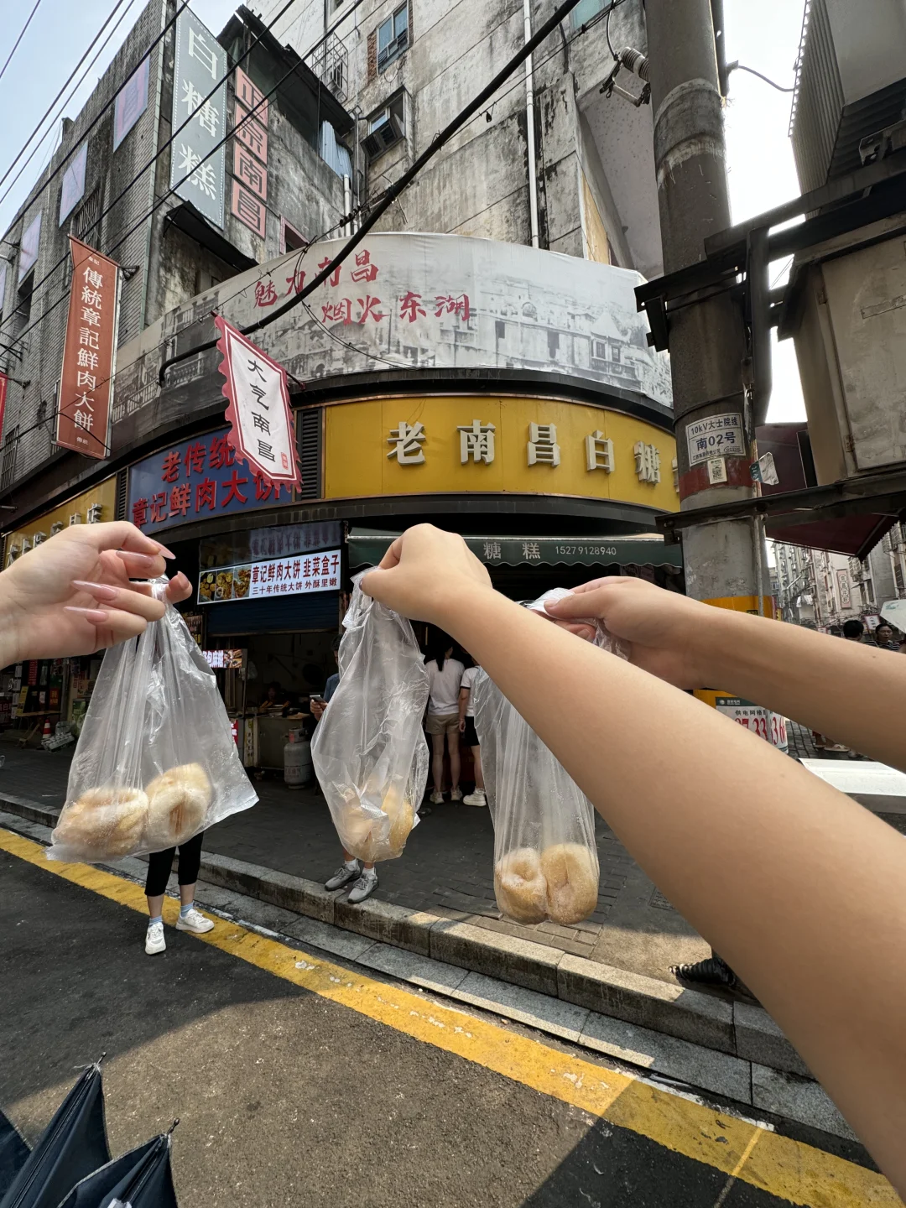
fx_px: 489
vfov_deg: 102.1
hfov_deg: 85.7
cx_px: 453
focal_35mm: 14
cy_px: 604
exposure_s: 1/301
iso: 40
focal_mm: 2.22
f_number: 2.2
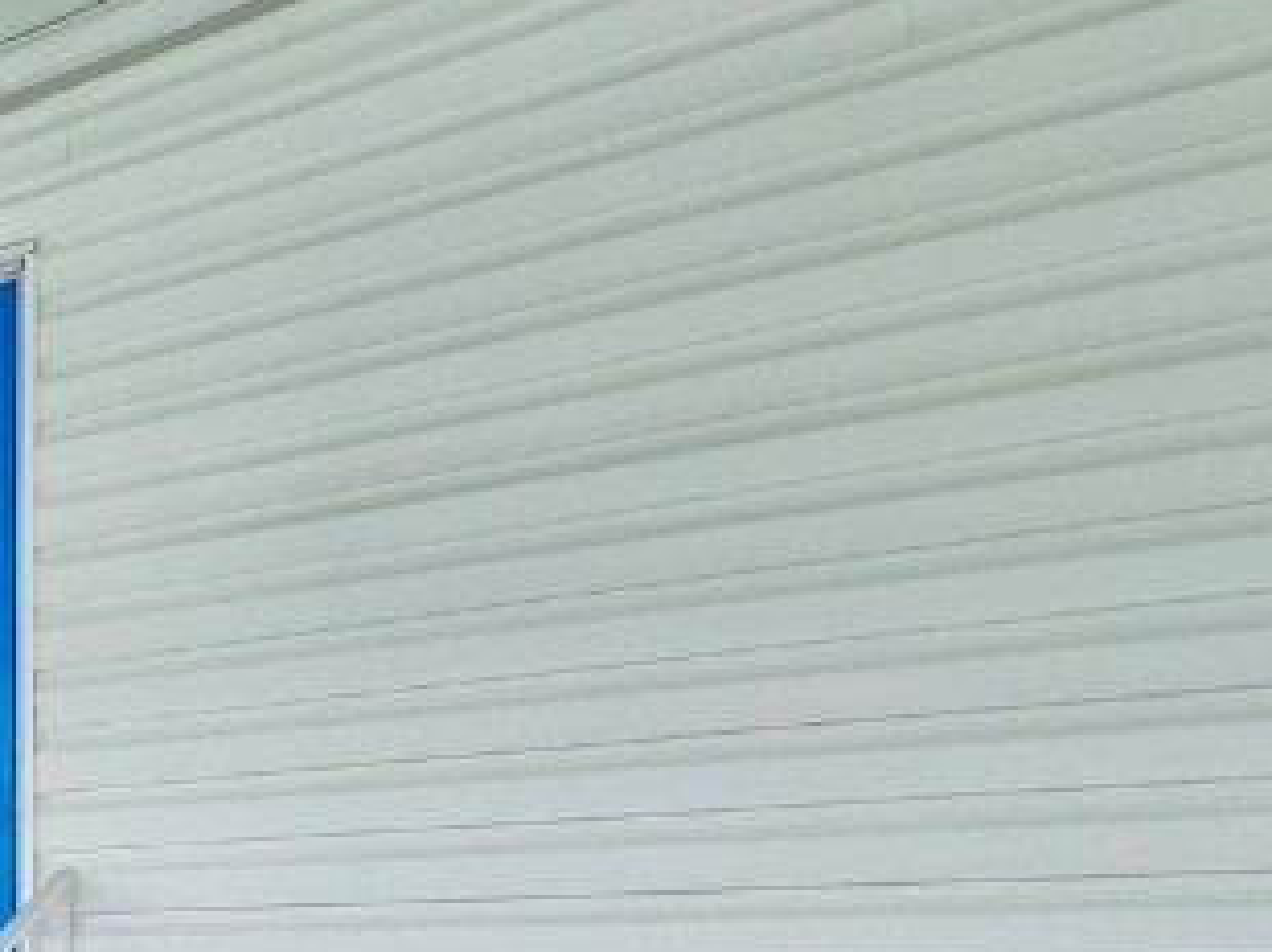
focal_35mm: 43
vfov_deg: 30.6
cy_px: 1001
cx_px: -657
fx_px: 1579
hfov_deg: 28.1
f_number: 1.8
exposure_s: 1/240
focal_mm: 1.57
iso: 32
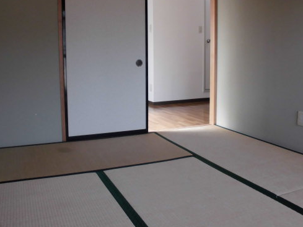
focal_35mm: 34
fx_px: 298
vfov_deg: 41.5
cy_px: 85
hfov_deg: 53.9
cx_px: 146
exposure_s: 1/60
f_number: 3.5
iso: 200
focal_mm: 4.6
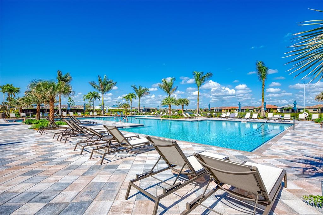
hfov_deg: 90.0
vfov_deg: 67.3
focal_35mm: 18
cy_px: 108
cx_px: 162
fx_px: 161
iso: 250
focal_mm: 18
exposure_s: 1/3200
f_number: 7.1
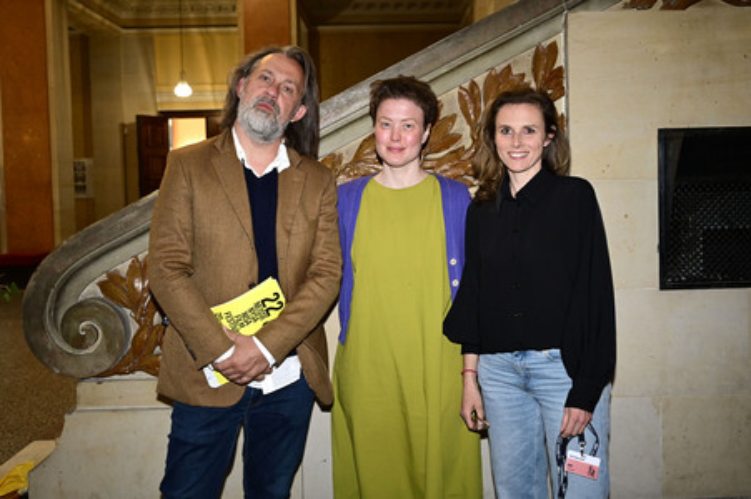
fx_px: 625
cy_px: 250
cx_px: 376
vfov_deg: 43.5
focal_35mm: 30
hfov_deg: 62.0
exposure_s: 1/200
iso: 2000
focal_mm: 30
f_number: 3.5
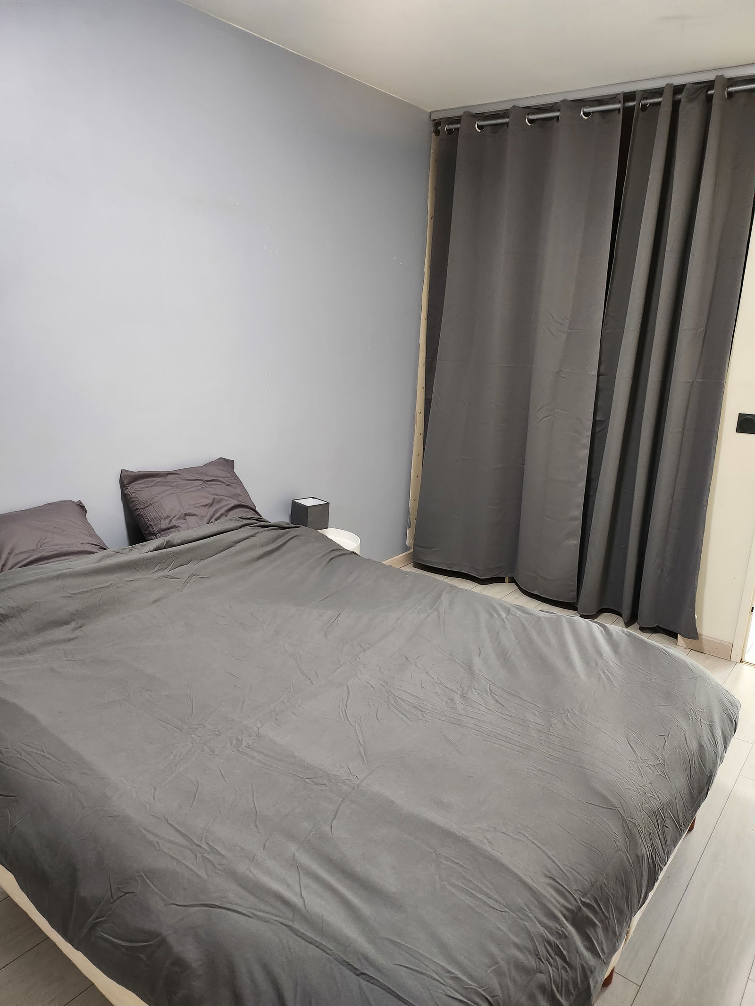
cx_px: 378
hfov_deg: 56.8
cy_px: 503
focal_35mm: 24
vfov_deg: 71.6
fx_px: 698
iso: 640
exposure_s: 1/33
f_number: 1.8
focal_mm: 5
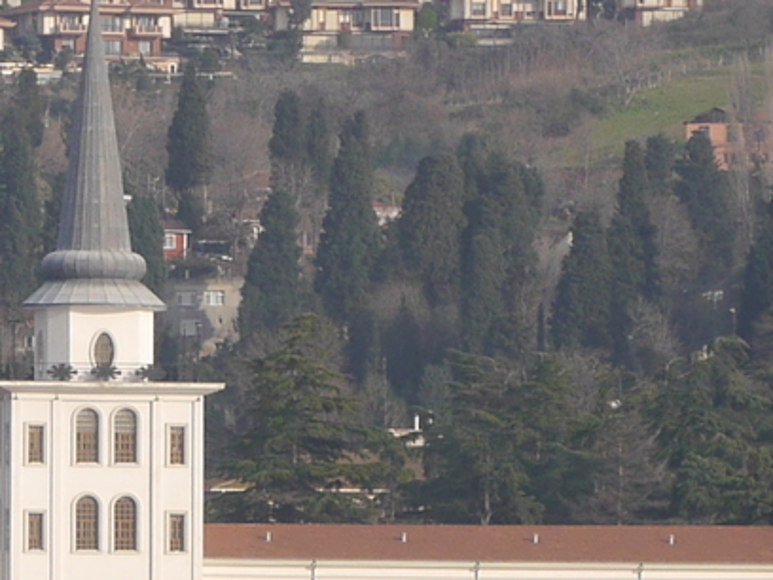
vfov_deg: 2.9
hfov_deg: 3.8
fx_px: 11500
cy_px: 450
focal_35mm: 515
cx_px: 27
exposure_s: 1/320
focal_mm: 42
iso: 160
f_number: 8
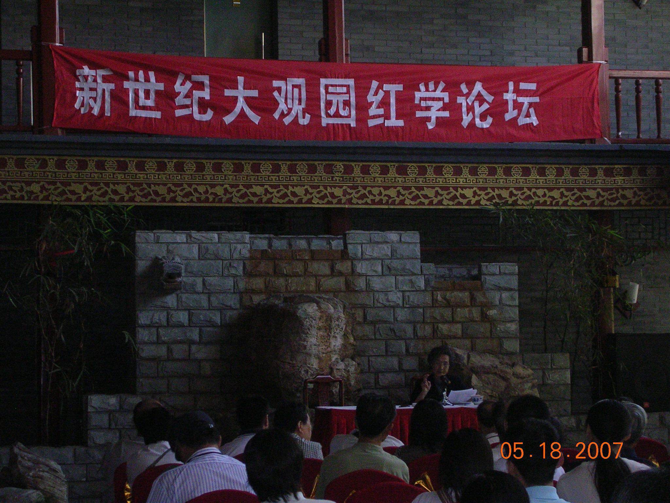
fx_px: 1761
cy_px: 252
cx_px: 335
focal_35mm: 91
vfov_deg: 16.2
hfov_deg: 21.5
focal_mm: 13.7
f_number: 4.2
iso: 200
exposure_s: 1/60.1
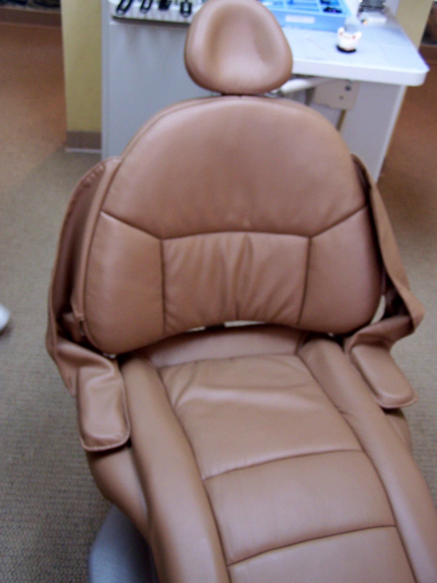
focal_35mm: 40
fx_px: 673
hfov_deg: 36.0
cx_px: 218
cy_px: 292
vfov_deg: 46.8
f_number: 2.8
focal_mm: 6.7
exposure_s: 1/20
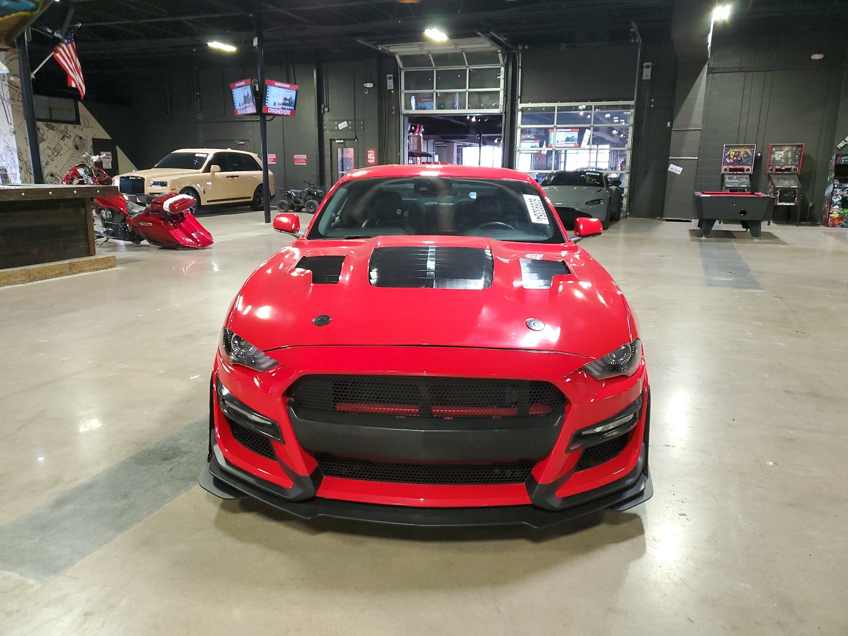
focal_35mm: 26
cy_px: 318
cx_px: 424
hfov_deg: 67.3
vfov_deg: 53.1
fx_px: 637
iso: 231
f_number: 1.5
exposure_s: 1/60.2
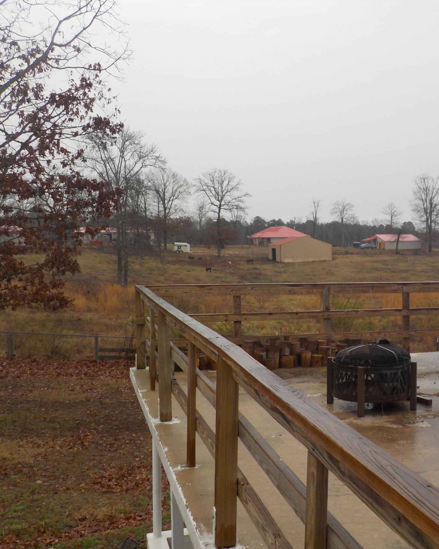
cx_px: 341
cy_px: 280
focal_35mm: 40
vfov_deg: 45.8
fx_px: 650
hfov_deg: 36.3
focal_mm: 4.1
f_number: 3.3
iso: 125
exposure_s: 1/250
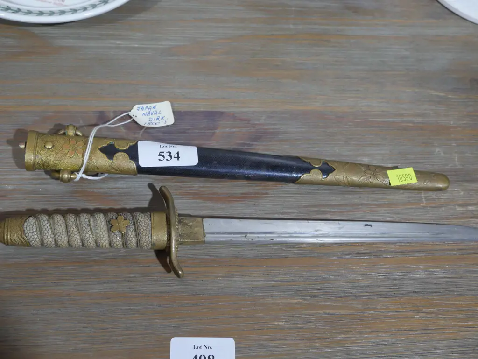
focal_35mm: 48
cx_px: 239
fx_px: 663
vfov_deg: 30.3
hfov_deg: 39.6
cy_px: 180
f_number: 5.2
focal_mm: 24
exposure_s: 1/60
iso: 640
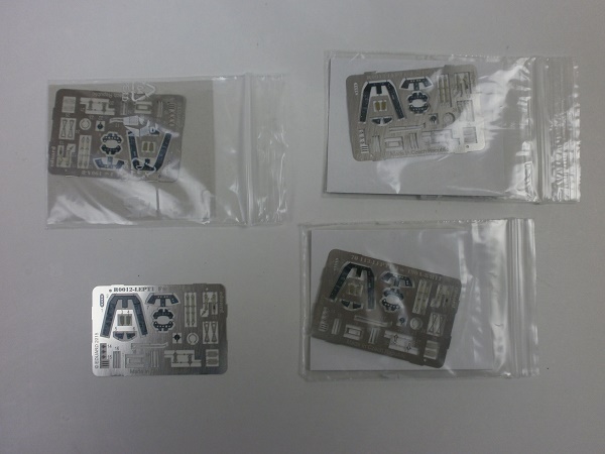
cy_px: 227
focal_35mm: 27
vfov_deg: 51.4
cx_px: 302
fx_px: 472
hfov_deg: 65.3
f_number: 2.9
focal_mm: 4.8
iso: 100
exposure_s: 1/40
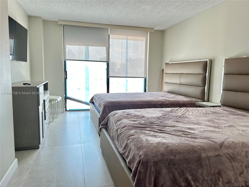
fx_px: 187
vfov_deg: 53.1
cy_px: 94
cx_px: 124
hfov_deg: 67.3
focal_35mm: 26
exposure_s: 1/121
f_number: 1.5
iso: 100
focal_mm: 5.7
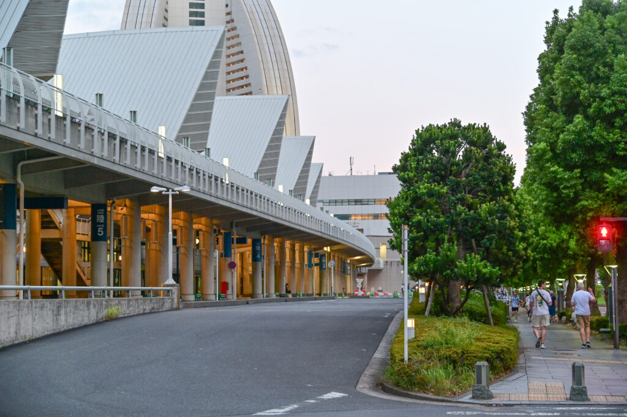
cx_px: 314
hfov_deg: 31.0
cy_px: 208
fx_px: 1131
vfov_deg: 20.9
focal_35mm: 65
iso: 800
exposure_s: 1/60
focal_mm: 65
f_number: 4
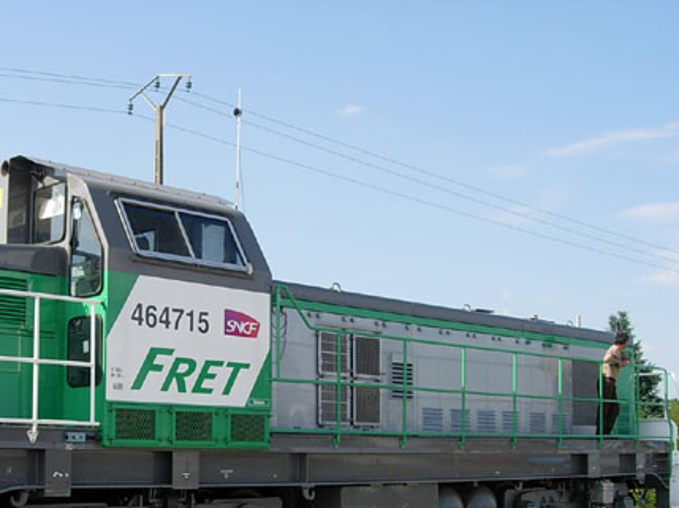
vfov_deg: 25.3
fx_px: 1117
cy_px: 380
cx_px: 218
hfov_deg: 33.5
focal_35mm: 57
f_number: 4.8
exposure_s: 1/406
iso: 64
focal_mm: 7.8
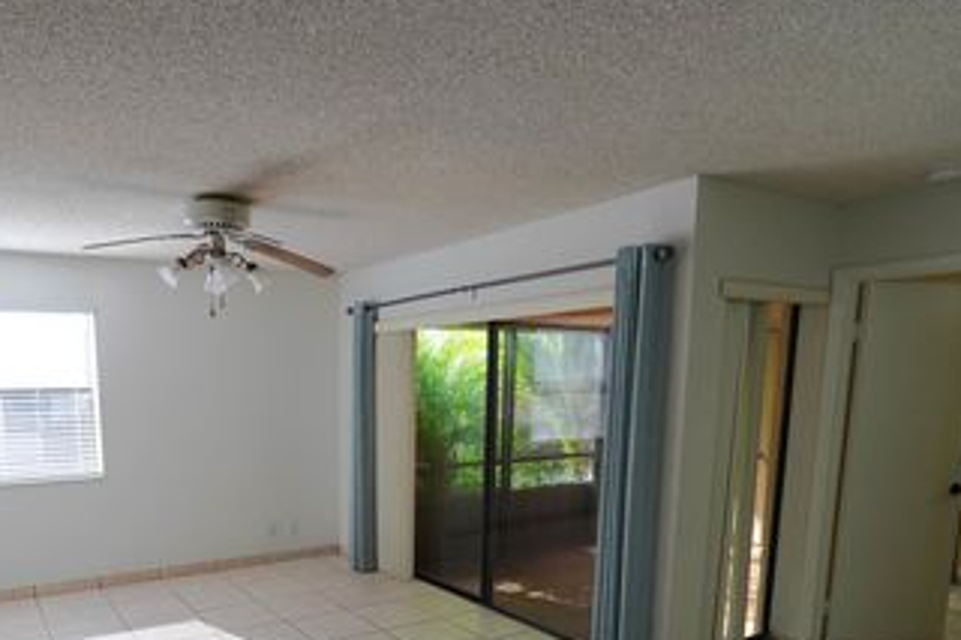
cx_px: 330
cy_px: 482
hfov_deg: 68.2
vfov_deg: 47.9
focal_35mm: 26
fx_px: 688
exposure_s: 1/160
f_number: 4
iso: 500
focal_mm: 11
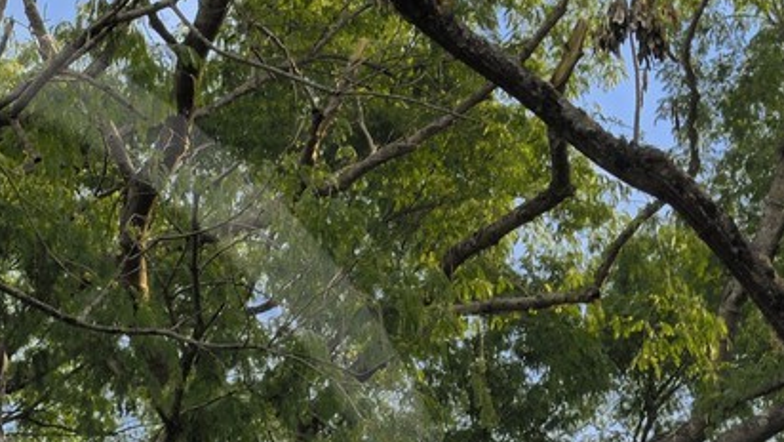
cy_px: 753
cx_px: -282
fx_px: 5698
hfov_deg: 7.8
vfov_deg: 4.4
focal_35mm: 274
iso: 100
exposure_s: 1/125
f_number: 10
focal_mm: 45
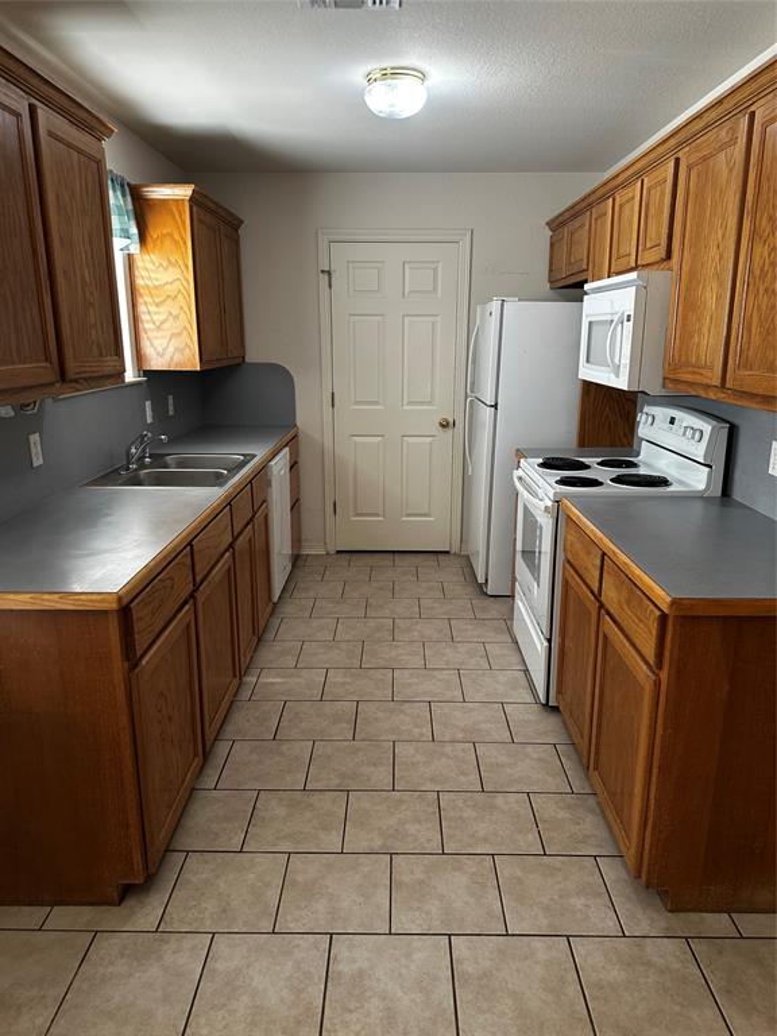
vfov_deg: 71.6
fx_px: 718
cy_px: 518
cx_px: 388
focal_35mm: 24
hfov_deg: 56.8
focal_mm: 6.86
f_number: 1.78
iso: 125
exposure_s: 1/60
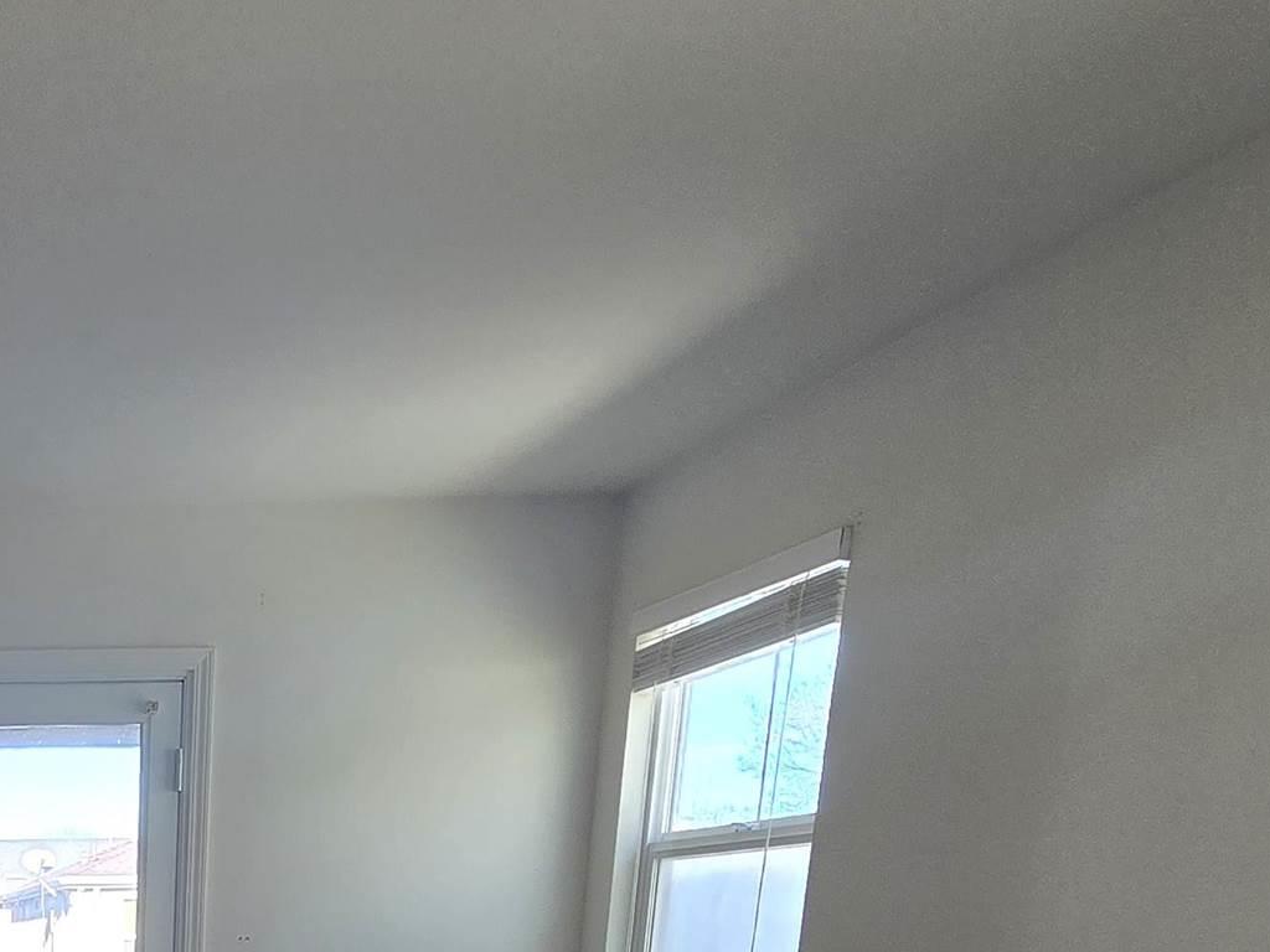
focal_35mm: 39
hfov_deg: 39.3
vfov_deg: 28.5
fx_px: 1431
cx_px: -122
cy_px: 1309
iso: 50
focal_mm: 2.2
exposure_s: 1/120
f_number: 2.2
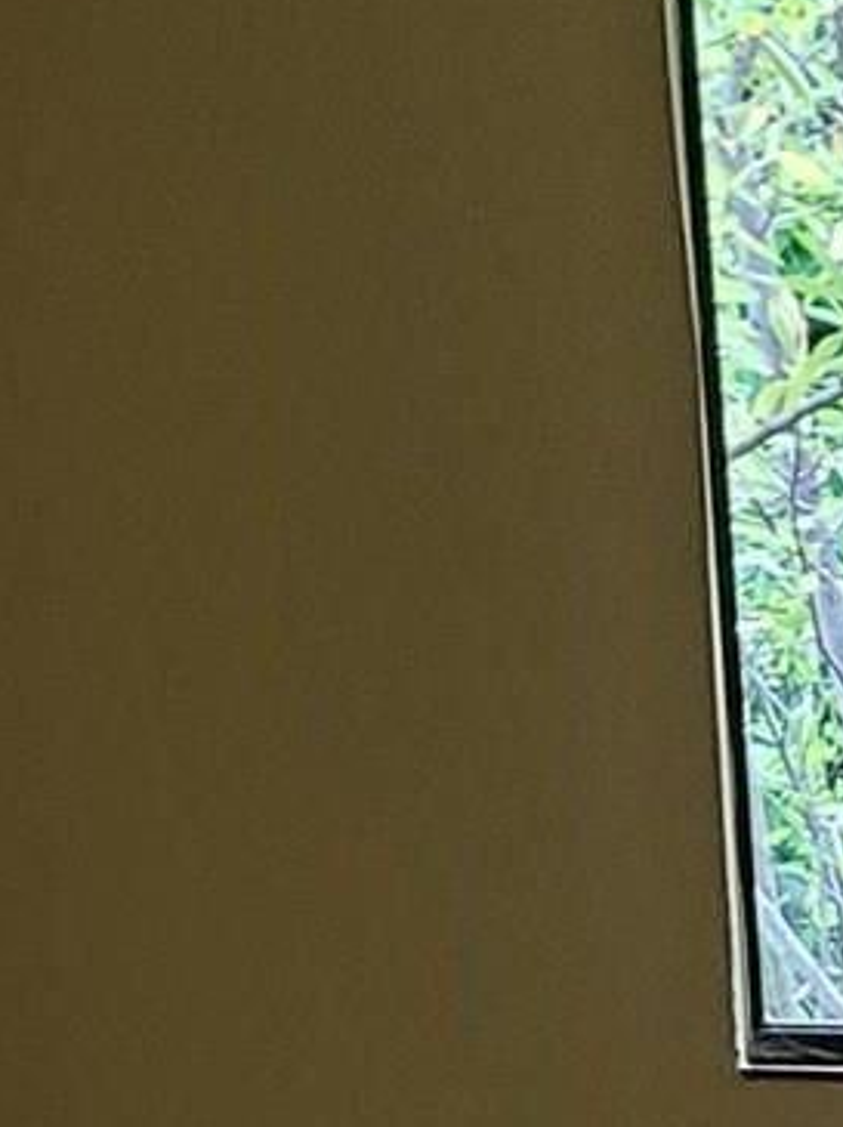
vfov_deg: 11.2
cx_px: 2168
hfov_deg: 8.4
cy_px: 2325
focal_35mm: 158
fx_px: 5139
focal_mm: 7
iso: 200
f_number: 1.8
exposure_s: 1/39
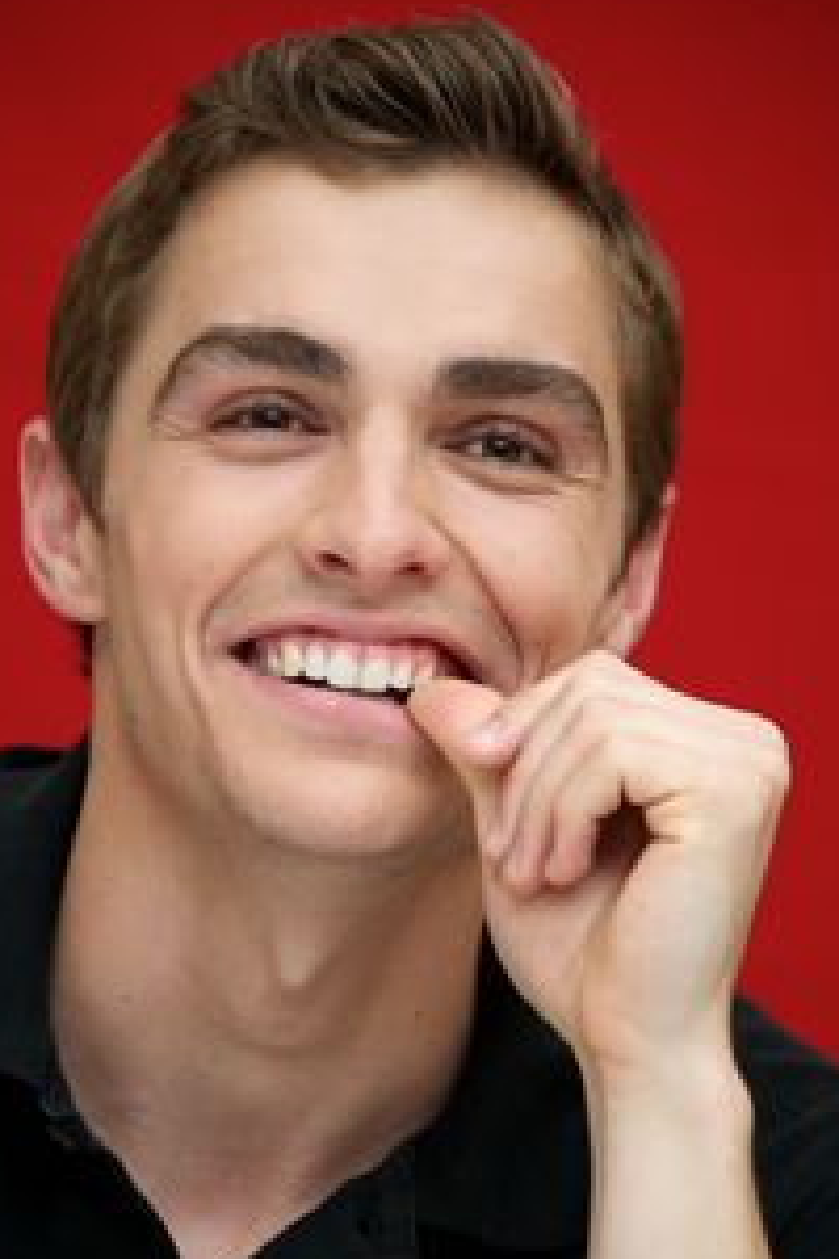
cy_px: 709
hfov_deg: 4.1
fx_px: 11640
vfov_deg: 6.2
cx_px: 369
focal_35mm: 333
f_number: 5.6
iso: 640
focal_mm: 250
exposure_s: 1/60
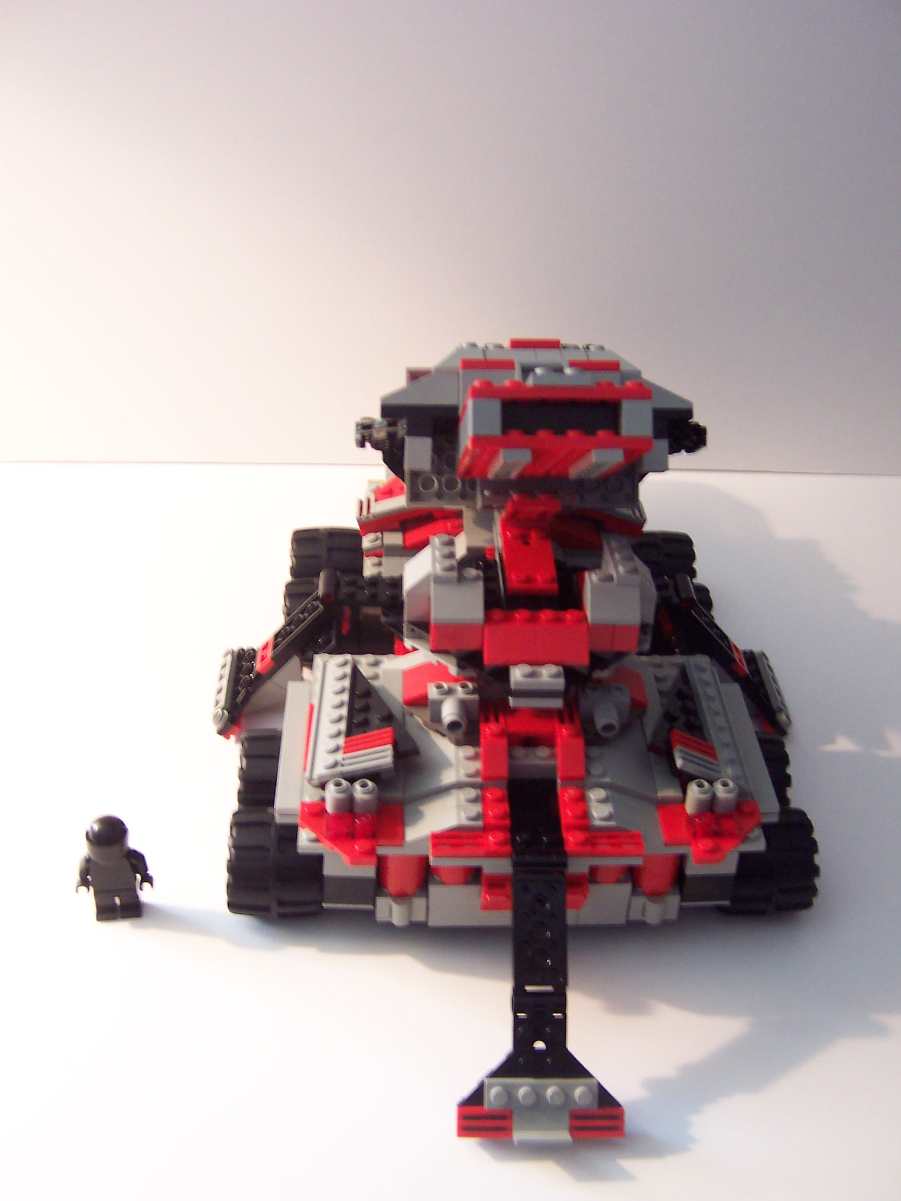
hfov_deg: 39.7
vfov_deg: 51.4
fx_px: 1249
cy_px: 600
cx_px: 450
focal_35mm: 36
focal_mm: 5.6
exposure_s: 1/8
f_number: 2.8
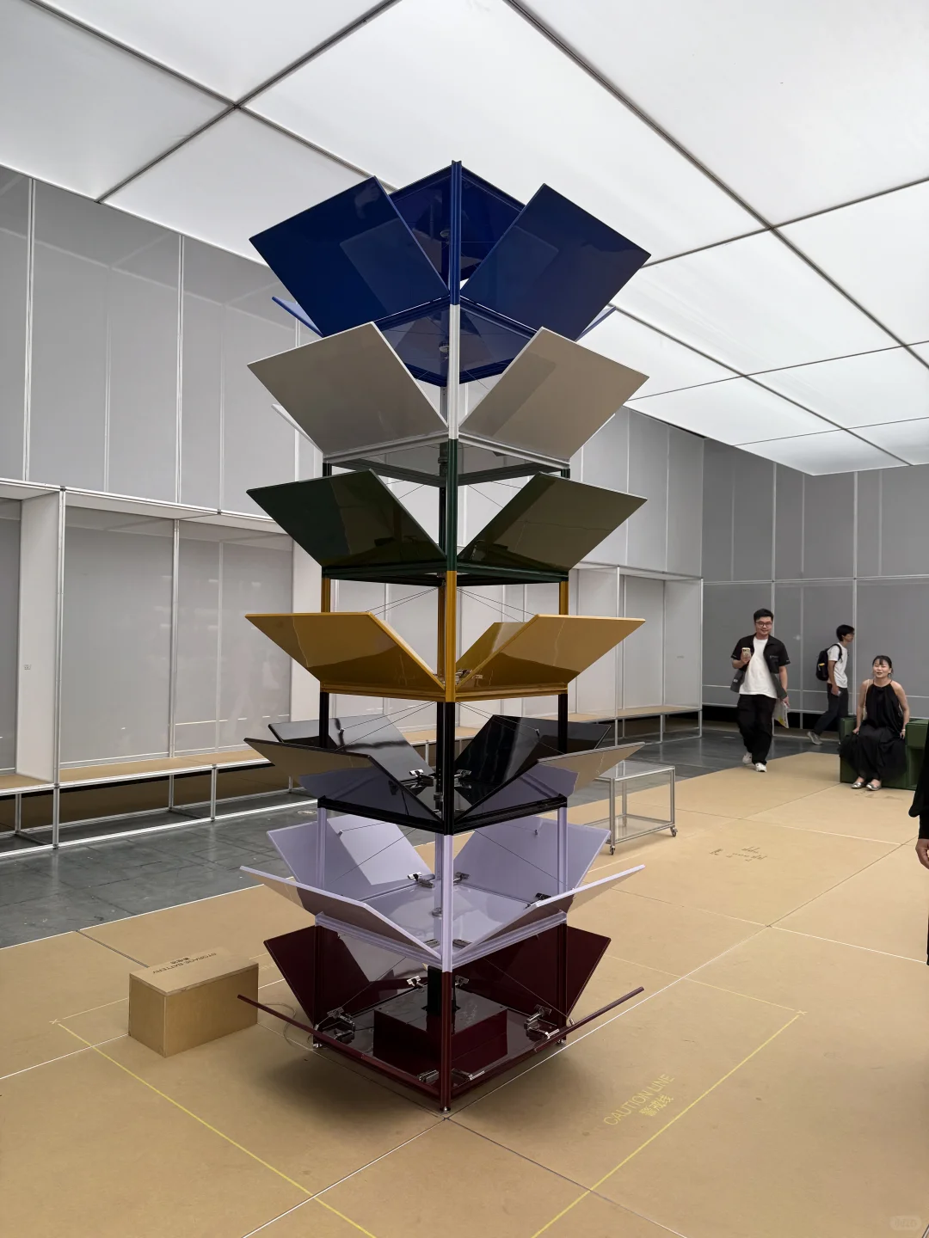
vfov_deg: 71.6
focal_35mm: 24
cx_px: 464
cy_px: 619
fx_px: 859
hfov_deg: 56.8
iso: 80
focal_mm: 6.76
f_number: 1.78
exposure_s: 1/607
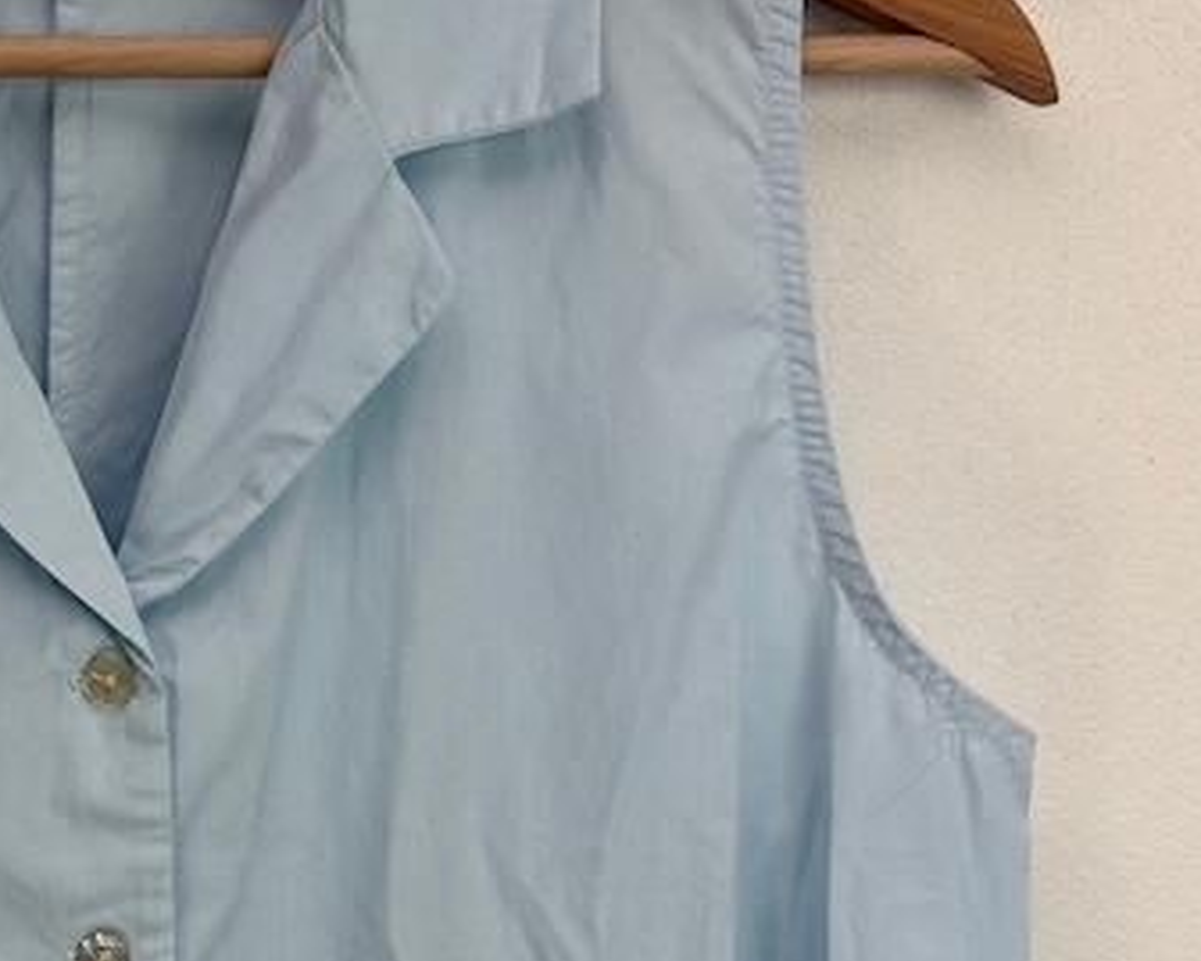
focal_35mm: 74
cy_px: 709
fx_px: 2631
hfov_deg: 24.9
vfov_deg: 20.6
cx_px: 93
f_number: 1.6
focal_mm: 5.96
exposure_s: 1/159
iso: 32
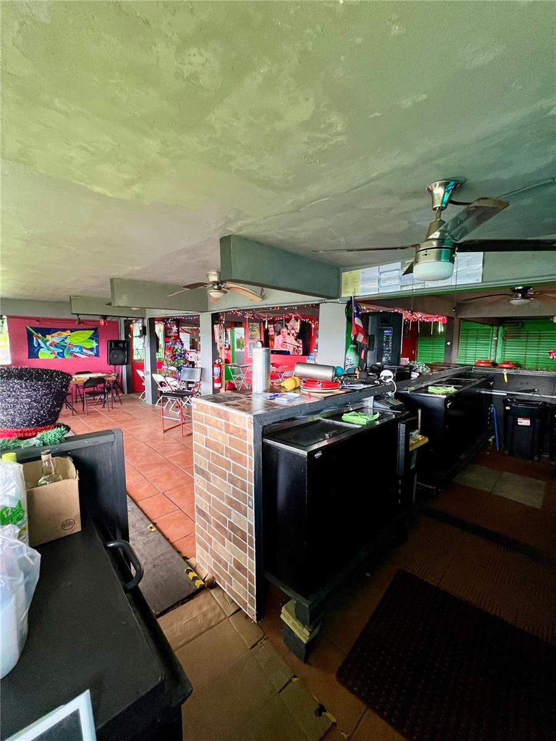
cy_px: 370
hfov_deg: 89.9
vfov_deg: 106.2
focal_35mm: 13
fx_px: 278
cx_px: 278
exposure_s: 1/60
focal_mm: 1.57
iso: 320
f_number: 1.8
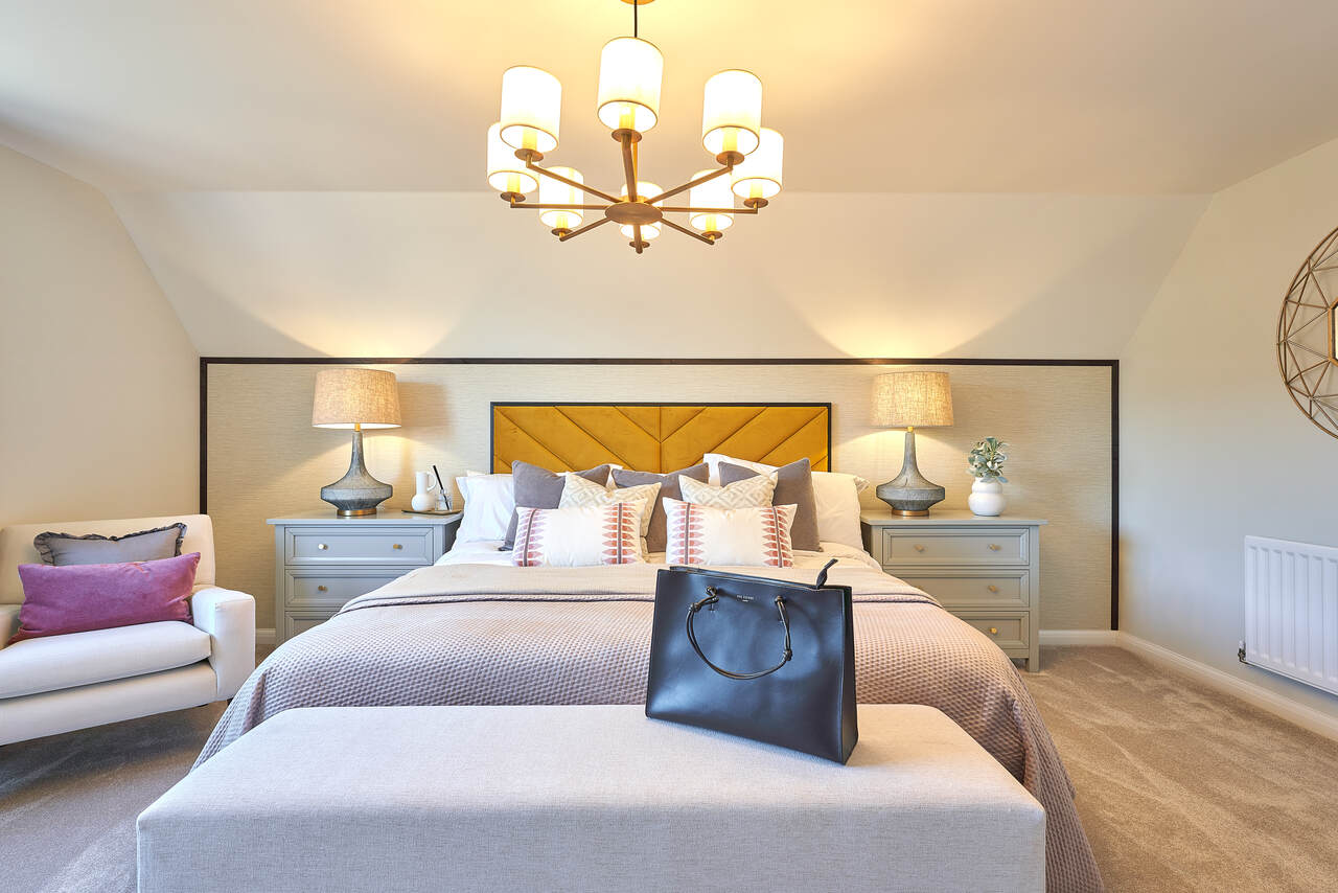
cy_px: 446
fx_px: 625
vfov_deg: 71.1
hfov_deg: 93.9
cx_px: 669
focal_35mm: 17
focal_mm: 16.8
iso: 100
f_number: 10
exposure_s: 1/4
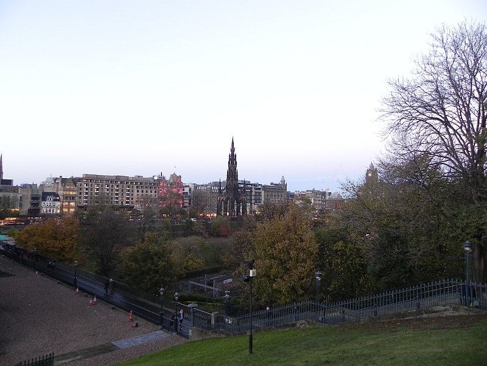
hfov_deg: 67.3
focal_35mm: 26
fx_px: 366
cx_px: 244
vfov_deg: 53.1
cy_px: 183
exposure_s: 1/30
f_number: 2.8
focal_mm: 4.6
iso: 254
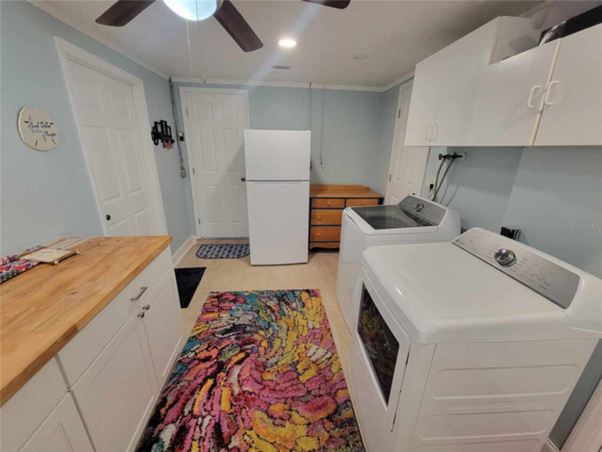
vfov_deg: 89.9
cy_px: 226
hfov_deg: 106.2
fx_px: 226
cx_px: 301
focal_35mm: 13
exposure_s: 1/60
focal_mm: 2.2
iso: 250
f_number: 2.2
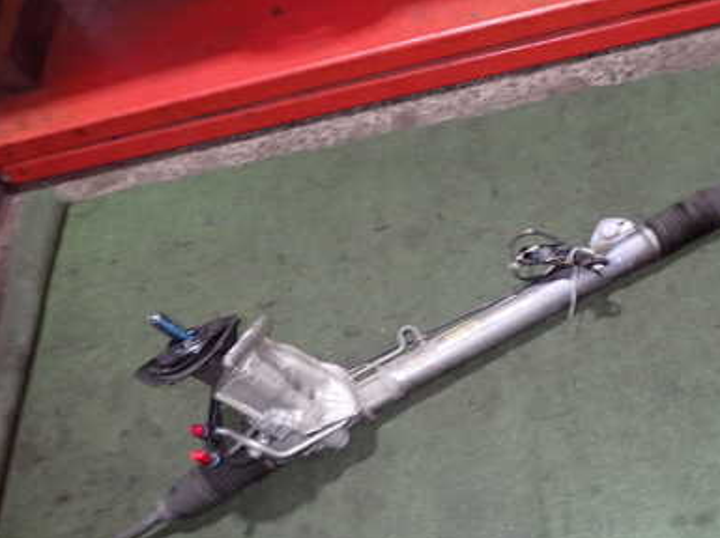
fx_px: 810
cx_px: 464
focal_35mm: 39
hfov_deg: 47.3
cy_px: 342
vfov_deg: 36.5
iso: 320
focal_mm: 4.5
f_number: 2
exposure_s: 1/30
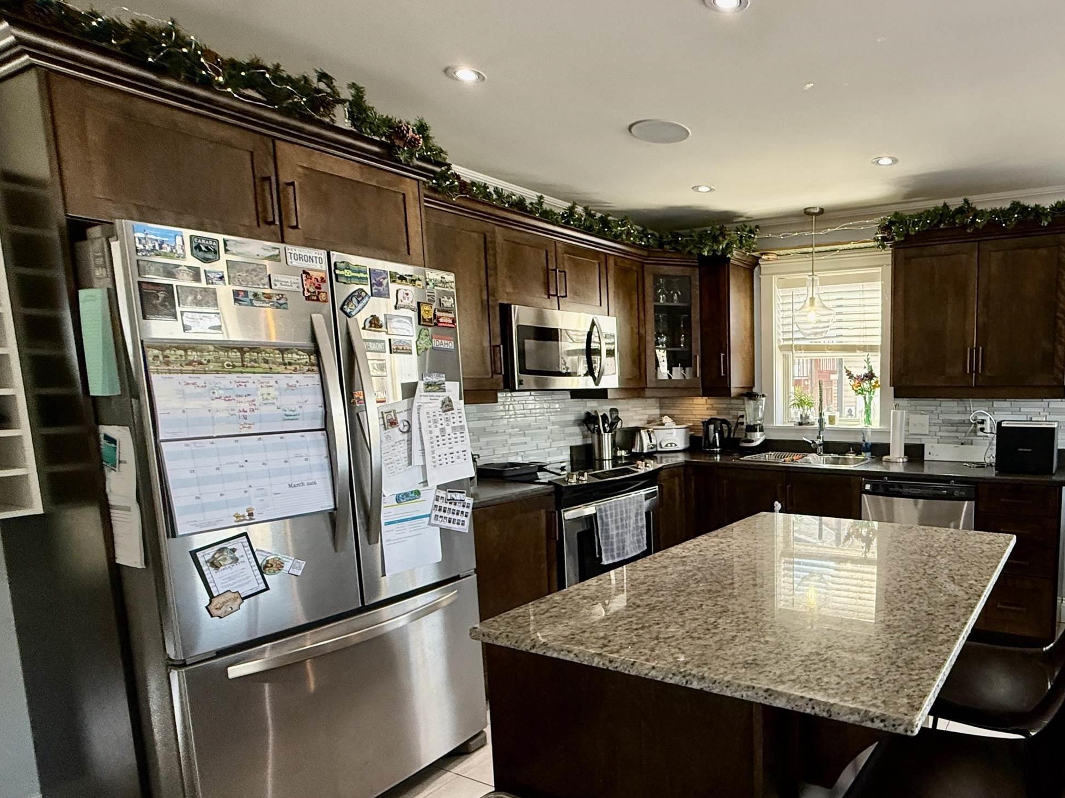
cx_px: 795
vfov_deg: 60.7
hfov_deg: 71.3
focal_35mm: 22
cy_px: 466
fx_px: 677
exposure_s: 1/120
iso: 250
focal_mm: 2.22
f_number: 2.2
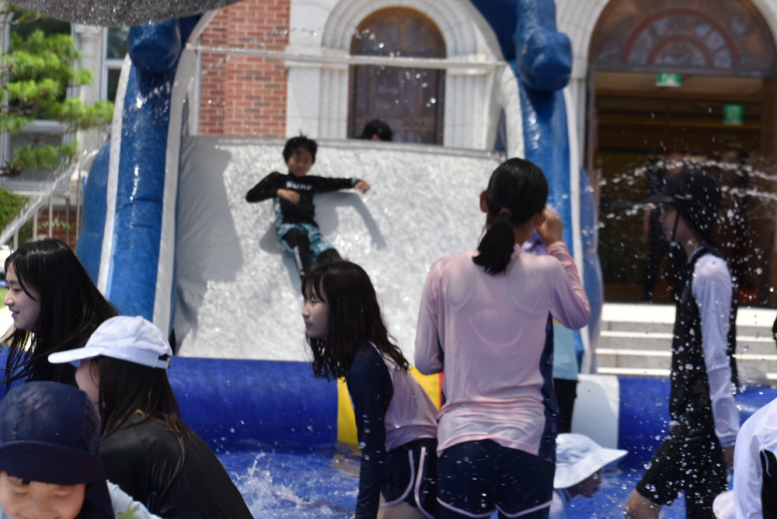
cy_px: 260
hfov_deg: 17.5
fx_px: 2527
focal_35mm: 117
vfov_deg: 11.7
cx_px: 388
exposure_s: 1/250
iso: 250
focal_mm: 78
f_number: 8
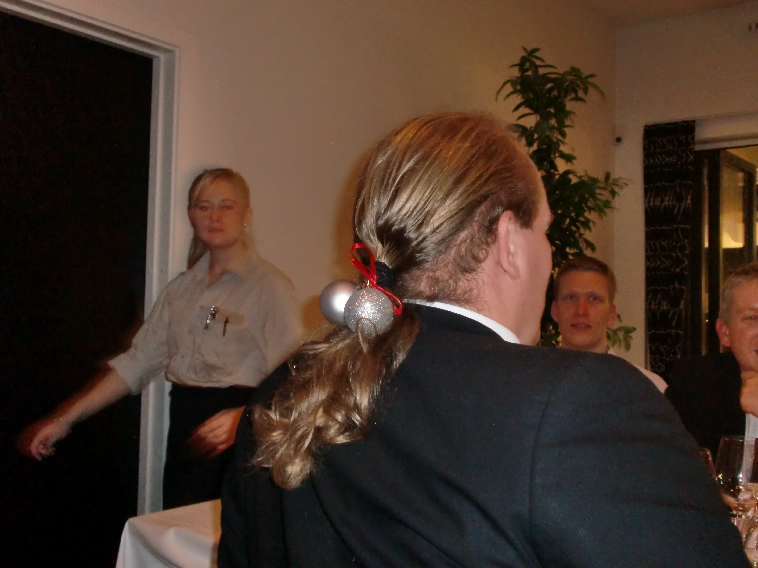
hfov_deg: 51.4
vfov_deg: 39.7
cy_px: 284
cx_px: 379
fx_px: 788
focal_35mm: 36
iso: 400
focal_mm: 6.51
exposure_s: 1/15
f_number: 3.1
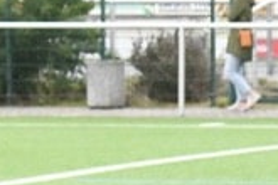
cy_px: 182
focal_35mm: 387
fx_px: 2988
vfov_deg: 3.5
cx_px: 967
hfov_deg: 4.9
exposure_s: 1/1000
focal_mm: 50
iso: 6400
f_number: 8
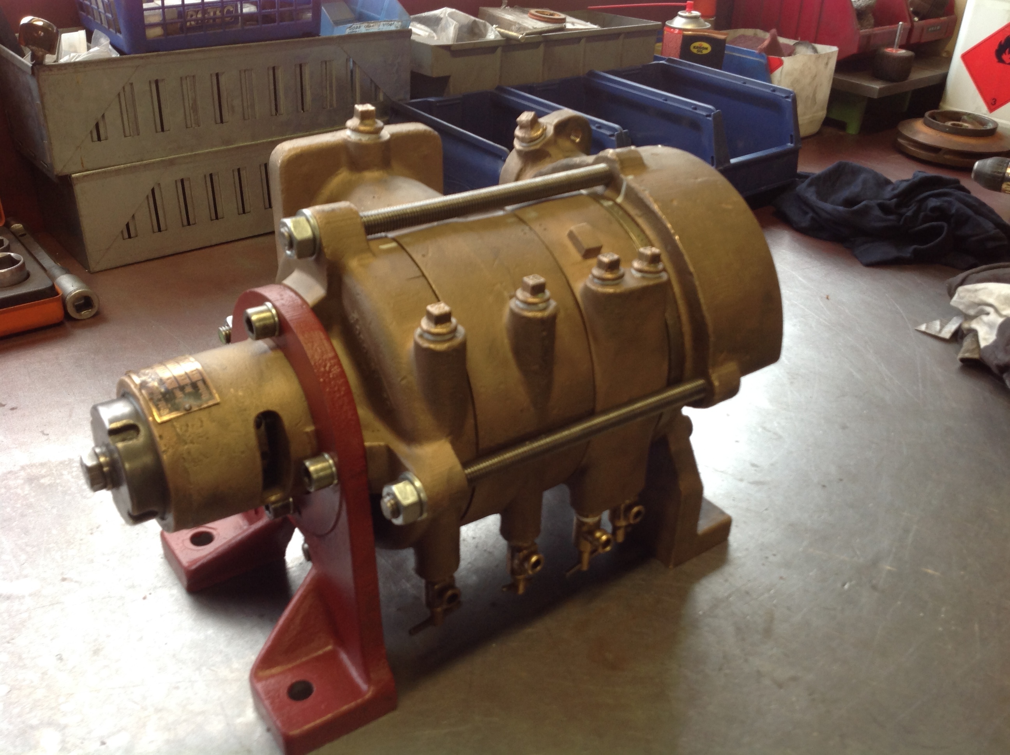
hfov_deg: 52.7
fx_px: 1020
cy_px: 378
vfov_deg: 40.6
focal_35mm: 35
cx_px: 505
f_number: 2.4
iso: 64
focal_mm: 4.28
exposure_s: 1/30
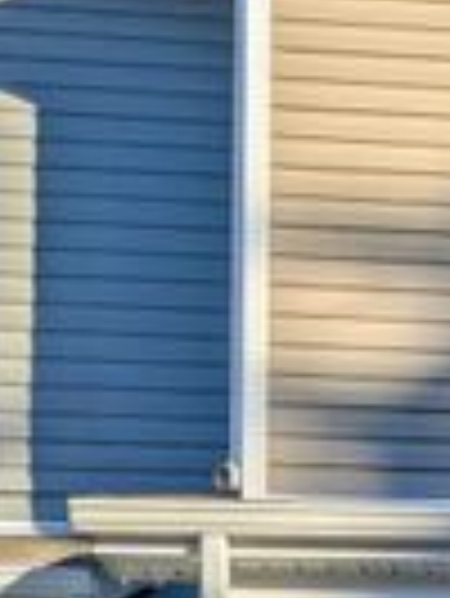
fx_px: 2336
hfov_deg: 9.6
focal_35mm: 135
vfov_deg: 13.6
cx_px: 1120
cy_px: 933
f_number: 1.73
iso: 37
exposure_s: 1/2128
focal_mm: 4.38
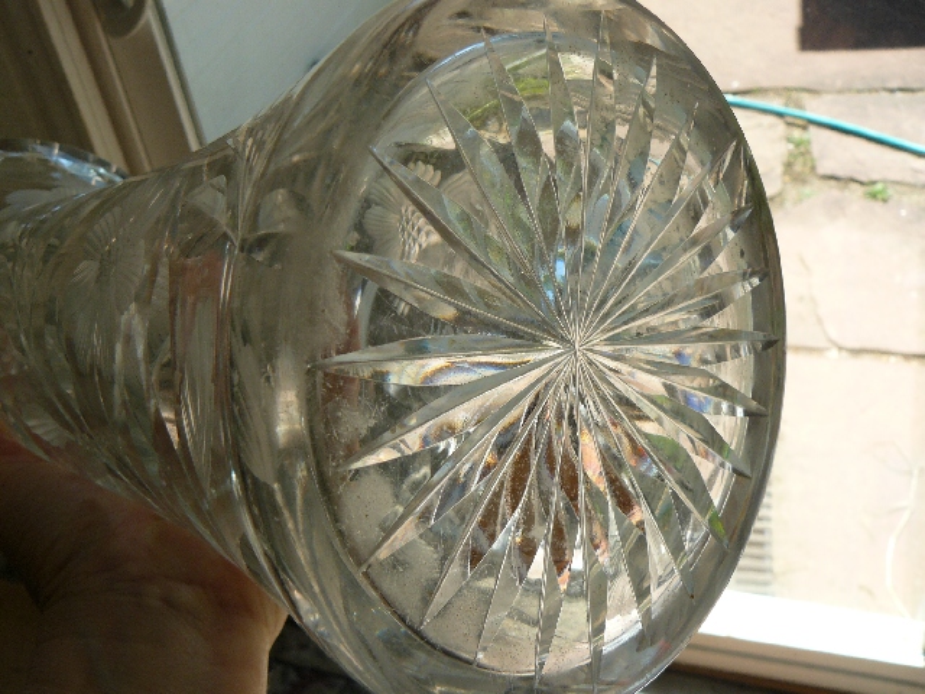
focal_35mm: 36
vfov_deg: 39.7
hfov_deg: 51.4
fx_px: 962
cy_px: 347
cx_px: 462
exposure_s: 1/200
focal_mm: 6
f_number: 4.5
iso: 100
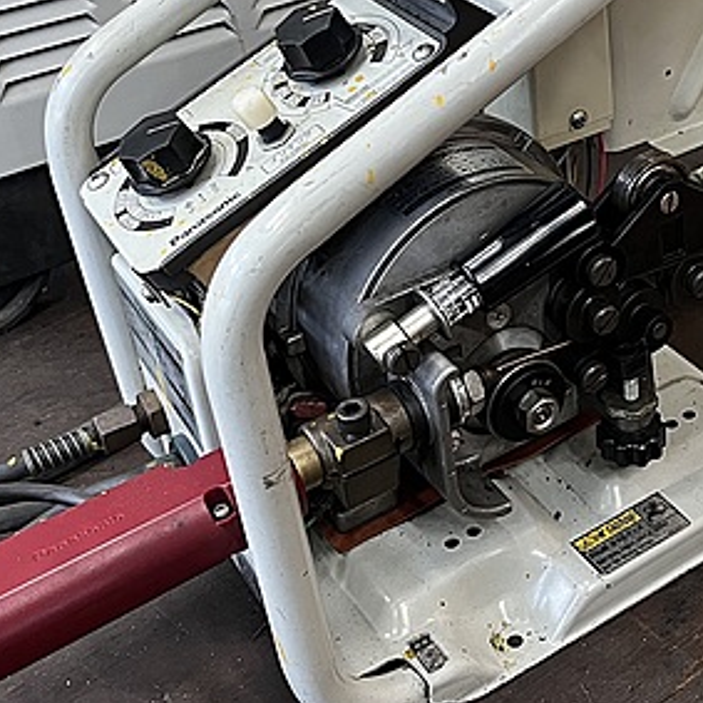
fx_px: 1195
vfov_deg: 32.5
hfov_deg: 31.6
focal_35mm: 52
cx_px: 604
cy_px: 221
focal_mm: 5.1
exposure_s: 1/60
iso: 200
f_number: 1.6
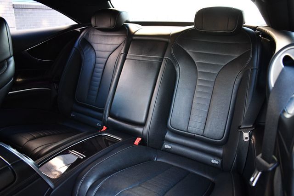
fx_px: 220
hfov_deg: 67.4
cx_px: 147
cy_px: 98
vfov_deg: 47.9
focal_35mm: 27
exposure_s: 1/80
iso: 3200
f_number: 3.5
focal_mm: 18
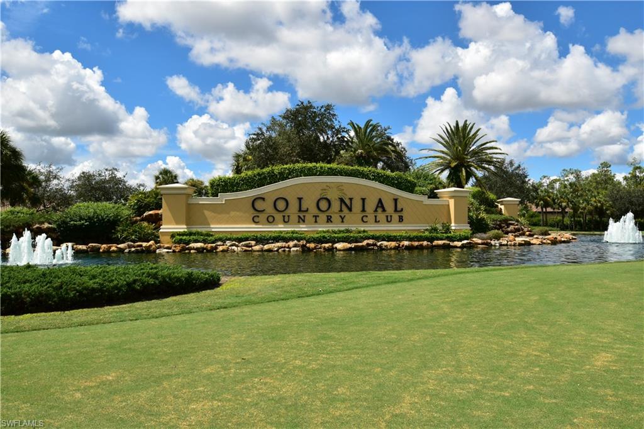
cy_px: 214
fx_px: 536
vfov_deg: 43.6
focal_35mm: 30
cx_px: 322
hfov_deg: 61.9
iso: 400
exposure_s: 1/500
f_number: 11
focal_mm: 20
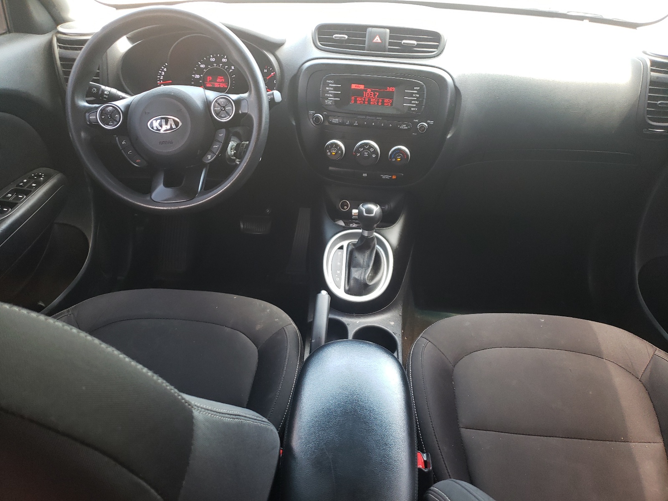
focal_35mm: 26
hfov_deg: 67.3
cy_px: 250
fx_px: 502
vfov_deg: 53.1
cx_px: 334
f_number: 1.5
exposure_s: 1/60.2
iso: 94
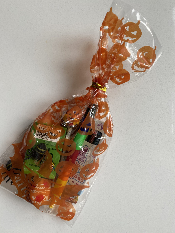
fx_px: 175
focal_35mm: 26
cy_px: 116
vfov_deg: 67.3
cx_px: 88
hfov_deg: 53.1
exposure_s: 1/122
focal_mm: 4.25
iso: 64
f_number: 1.8
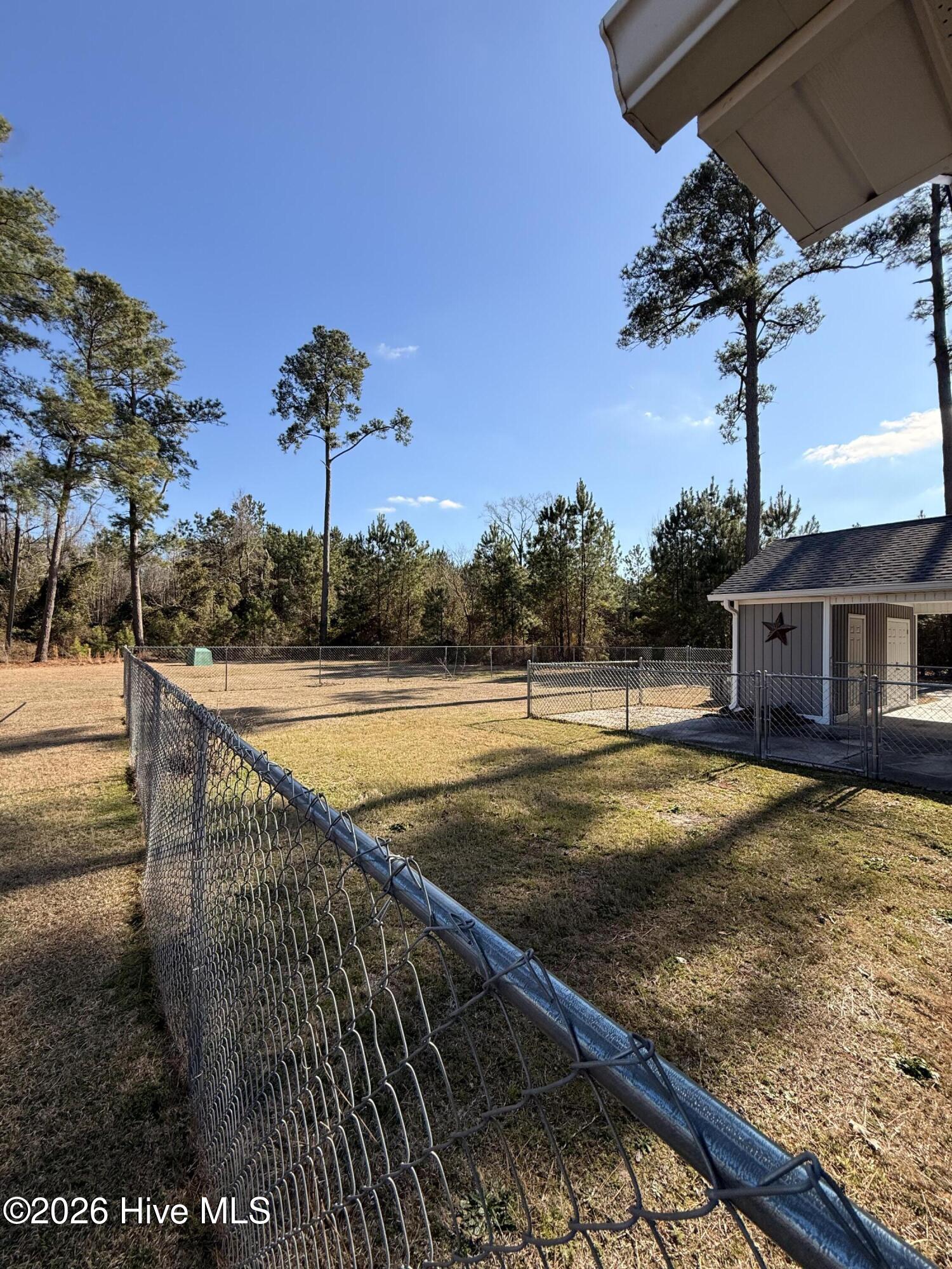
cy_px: 634
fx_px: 513
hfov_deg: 85.7
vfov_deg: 102.1
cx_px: 476
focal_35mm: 14
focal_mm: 2.22
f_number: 2.2
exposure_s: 1/1656
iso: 50
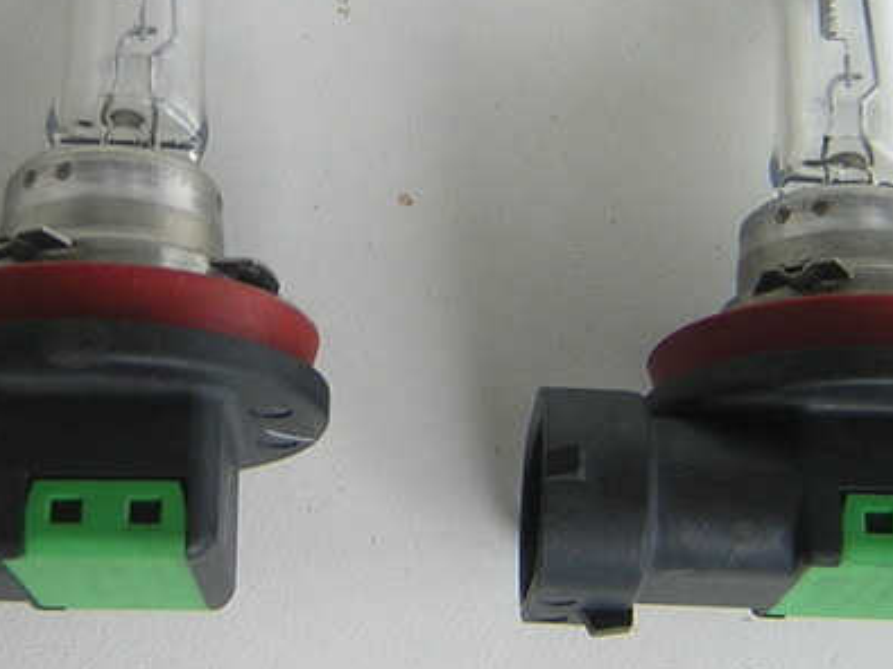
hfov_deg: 26.7
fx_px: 1883
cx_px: 387
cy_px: 233
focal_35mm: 73
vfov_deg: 20.1
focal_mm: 4.7
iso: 100
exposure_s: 1/95
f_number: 2.6
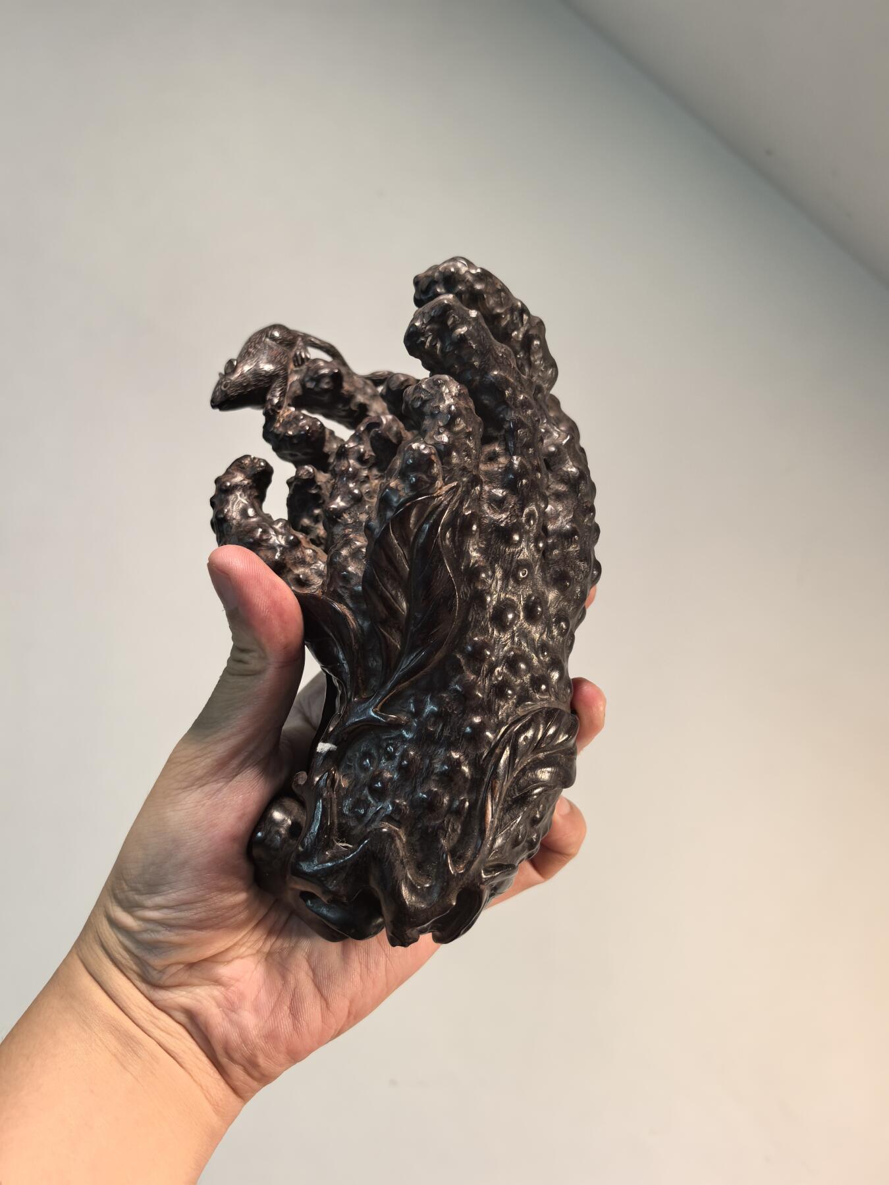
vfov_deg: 65.3
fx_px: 925
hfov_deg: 51.4
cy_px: 592
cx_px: 444
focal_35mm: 27
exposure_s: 1/1037
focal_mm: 6.98
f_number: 2
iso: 3200
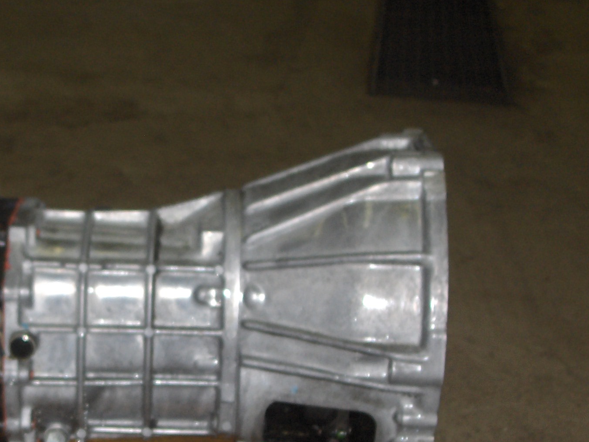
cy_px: 305
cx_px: 111
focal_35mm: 106
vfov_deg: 13.9
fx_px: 1804
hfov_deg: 18.4
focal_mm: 10.19
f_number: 3.5
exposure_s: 1/90
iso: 100
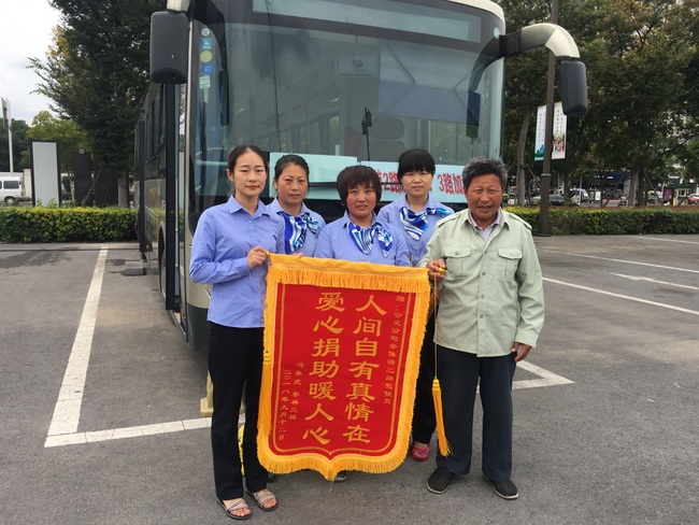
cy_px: 262
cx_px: 350
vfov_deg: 48.3
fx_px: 586
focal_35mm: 29
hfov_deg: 61.6
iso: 25
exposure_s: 1/705
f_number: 2.2
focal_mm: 4.15
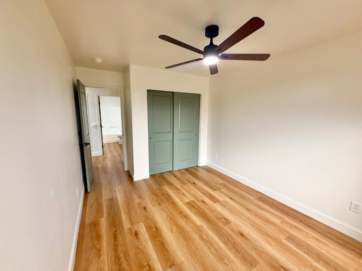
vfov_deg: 85.7
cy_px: 136
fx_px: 146
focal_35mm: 14
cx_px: 181
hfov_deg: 102.1
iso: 160
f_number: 2.2
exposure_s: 1/101
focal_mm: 2.22
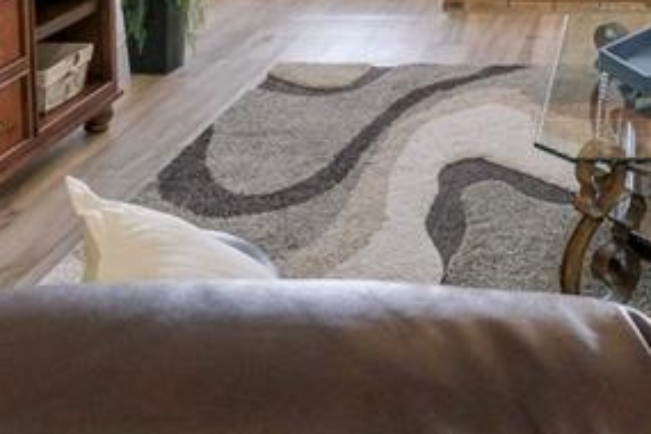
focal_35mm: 61
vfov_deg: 19.7
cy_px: -196
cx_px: 635
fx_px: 1103
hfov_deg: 30.8
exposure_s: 1/80
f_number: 4.5
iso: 1250
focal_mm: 11.5
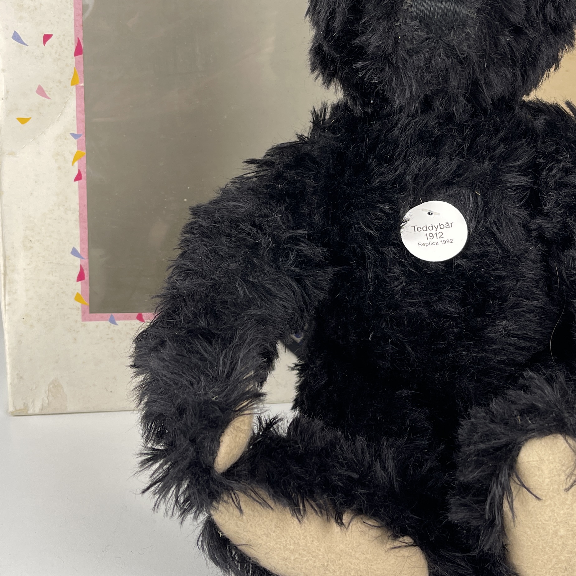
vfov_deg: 35.3
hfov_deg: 35.2
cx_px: 353
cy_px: 243
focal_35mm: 48
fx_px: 904
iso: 40
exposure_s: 1/100
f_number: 1.6
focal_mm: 5.1
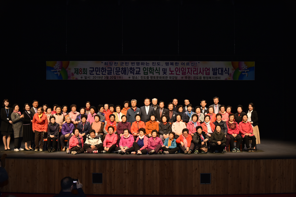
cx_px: 148
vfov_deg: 28.1
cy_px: 98
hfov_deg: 41.1
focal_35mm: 48
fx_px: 395
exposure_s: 1/125
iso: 800
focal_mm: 48
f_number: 5
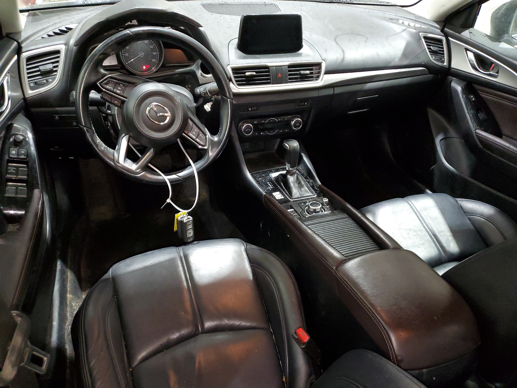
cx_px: 258
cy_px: 194
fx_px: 388
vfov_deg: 53.1
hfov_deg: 67.3
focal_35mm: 26
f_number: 1.5
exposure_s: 1/30
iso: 296
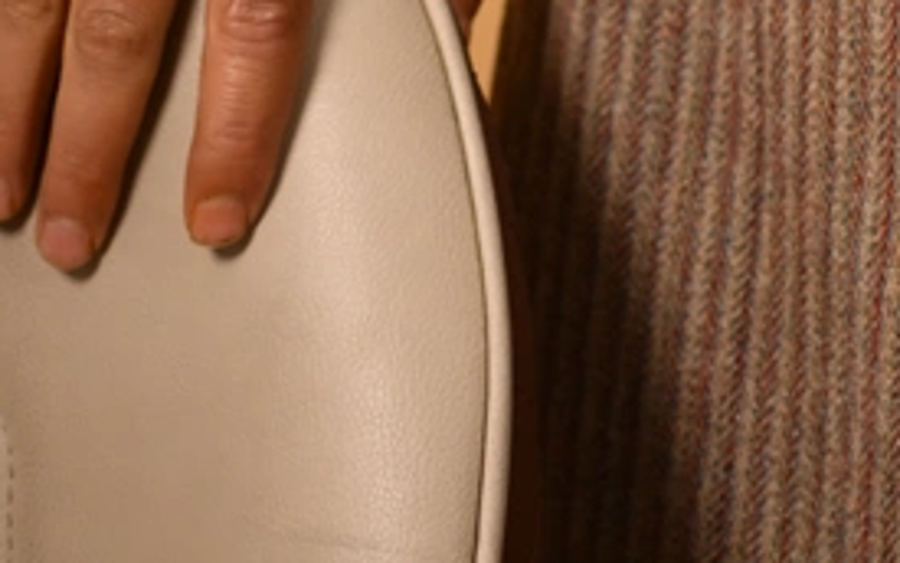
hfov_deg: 6.7
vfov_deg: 4.0
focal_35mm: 306
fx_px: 7507
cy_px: -1895
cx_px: 1522
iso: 160
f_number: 2.2
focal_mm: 50
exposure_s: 1/1000
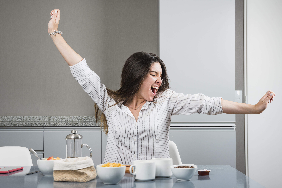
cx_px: 141
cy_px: 94
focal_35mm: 55
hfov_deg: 36.2
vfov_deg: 24.6
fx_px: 431
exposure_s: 1/125
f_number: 8
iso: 125
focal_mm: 55
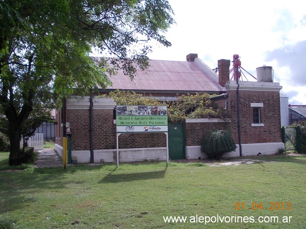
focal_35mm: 39
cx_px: 150
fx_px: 345
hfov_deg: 47.8
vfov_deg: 36.8
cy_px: 117
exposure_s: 1/200
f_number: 6.2
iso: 80
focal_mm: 5.3
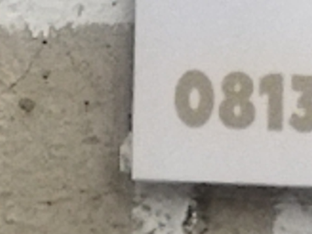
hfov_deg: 10.4
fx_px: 1713
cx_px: 192
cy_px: -50
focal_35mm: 190
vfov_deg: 7.7
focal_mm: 4.71
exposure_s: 1/1157
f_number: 1.79
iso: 99
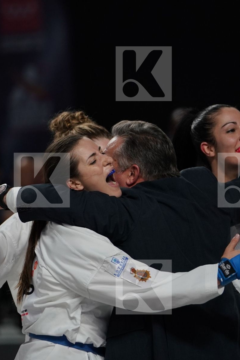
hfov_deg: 3.1
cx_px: 144
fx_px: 4390
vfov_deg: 4.7
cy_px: 180
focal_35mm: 439
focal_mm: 195
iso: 800
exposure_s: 1/1000
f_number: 2.8
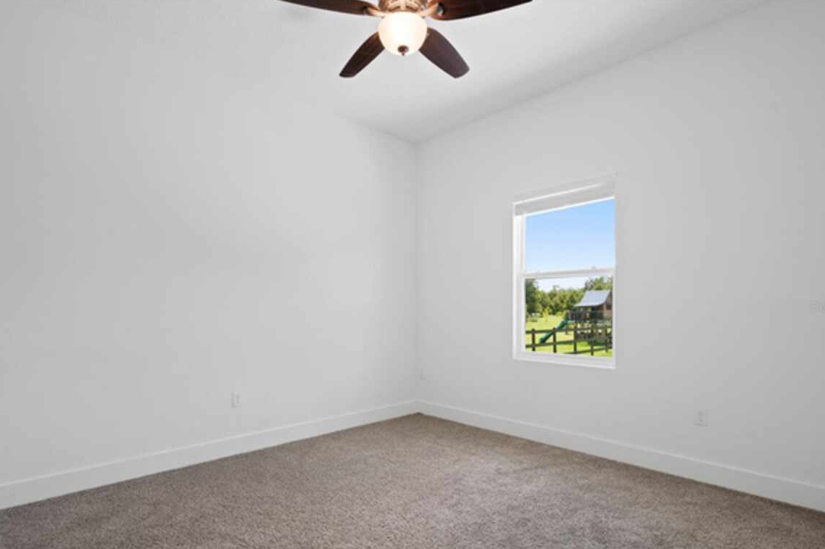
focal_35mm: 18
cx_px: 398
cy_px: 306
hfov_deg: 90.0
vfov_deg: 67.1
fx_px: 412
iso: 250
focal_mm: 16
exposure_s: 1/3
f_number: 8
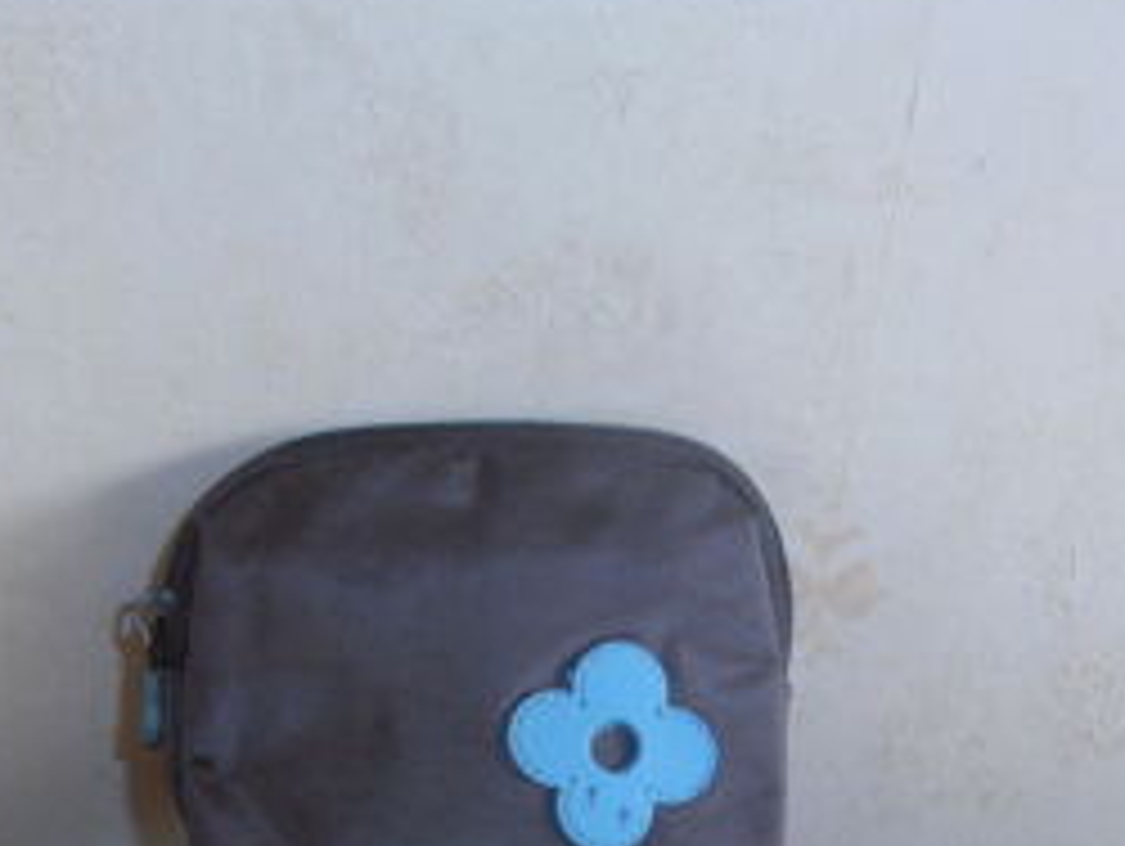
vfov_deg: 30.3
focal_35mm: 46
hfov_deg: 41.0
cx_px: 446
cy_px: 742
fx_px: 1496
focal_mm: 4.2
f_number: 3
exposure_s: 1/30
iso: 125
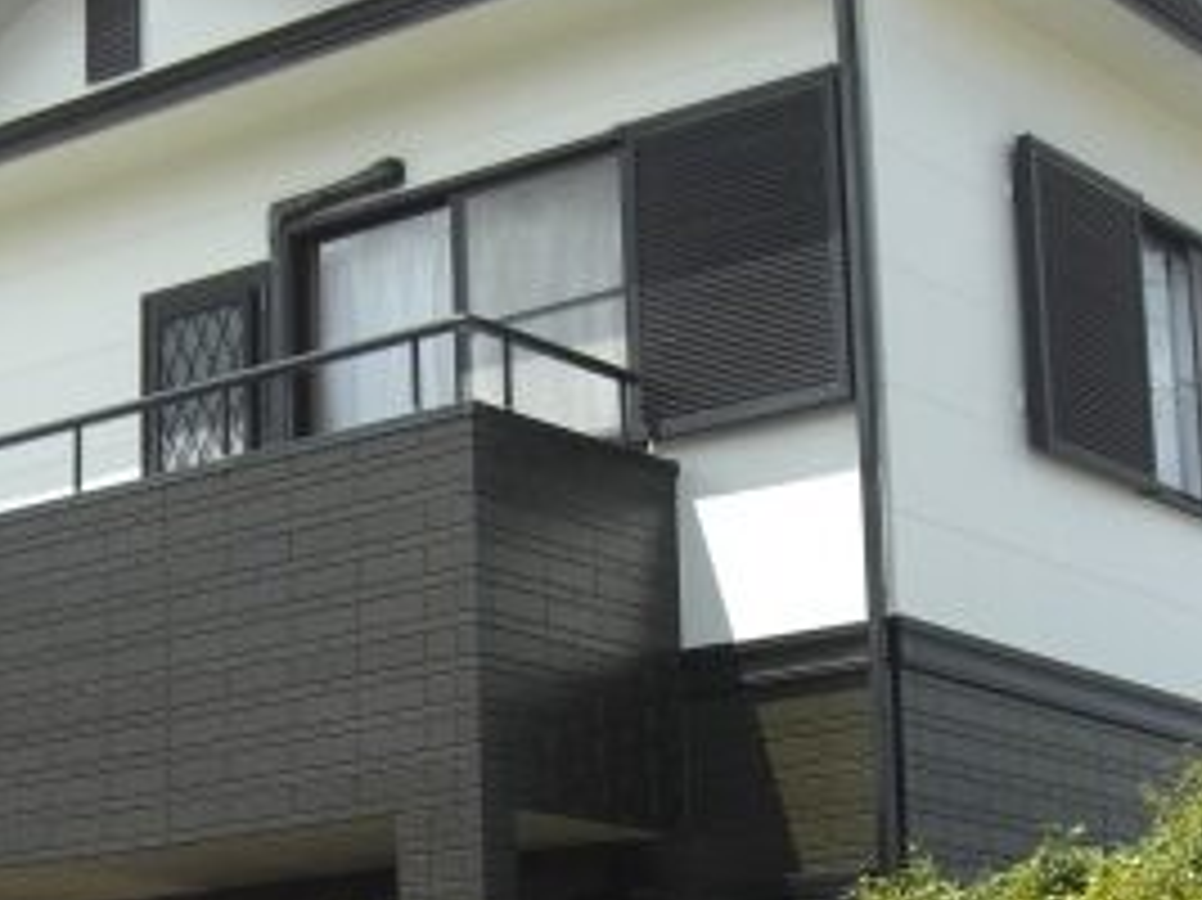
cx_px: 628
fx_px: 1874
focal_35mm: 54
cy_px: 302
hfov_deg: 35.6
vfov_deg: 26.9
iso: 80
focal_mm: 7.9
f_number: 4
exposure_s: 1/400
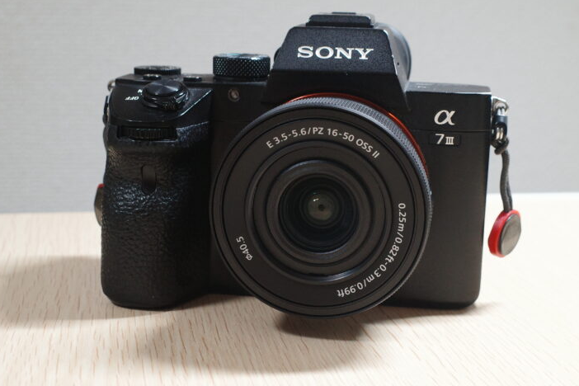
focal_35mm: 57
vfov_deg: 23.8
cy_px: 177
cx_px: 307
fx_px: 917
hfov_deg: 35.0
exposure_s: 1/25
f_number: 4
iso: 800
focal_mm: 18.3
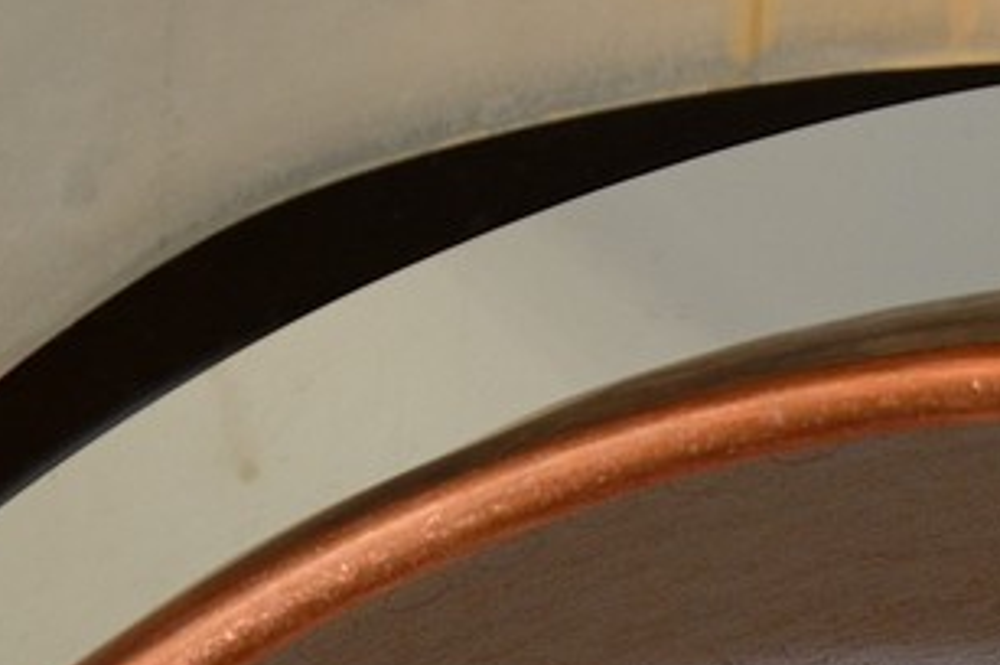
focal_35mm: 167
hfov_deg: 10.3
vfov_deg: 7.5
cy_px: 1721
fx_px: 4634
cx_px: -1586
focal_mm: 32
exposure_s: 1/25
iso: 400
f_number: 8
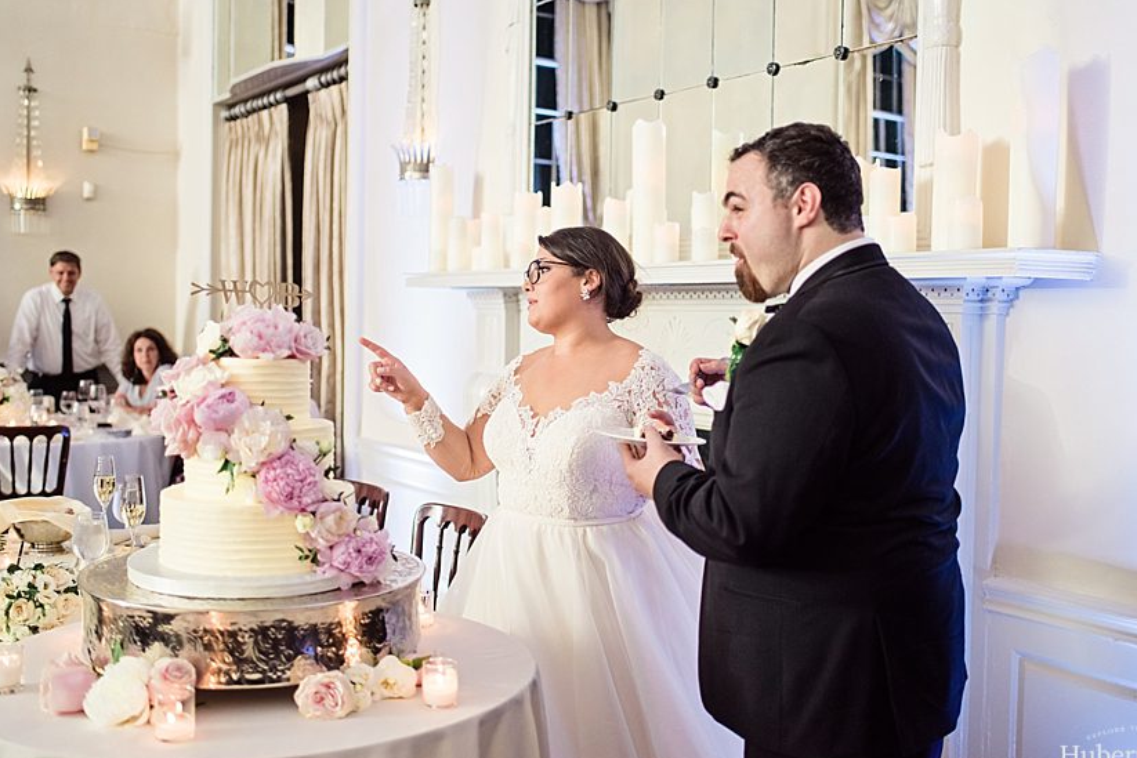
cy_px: 361
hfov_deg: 48.4
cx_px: 593
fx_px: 1263
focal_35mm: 40
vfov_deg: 33.4
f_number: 1.8
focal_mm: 35
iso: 500
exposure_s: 1/200
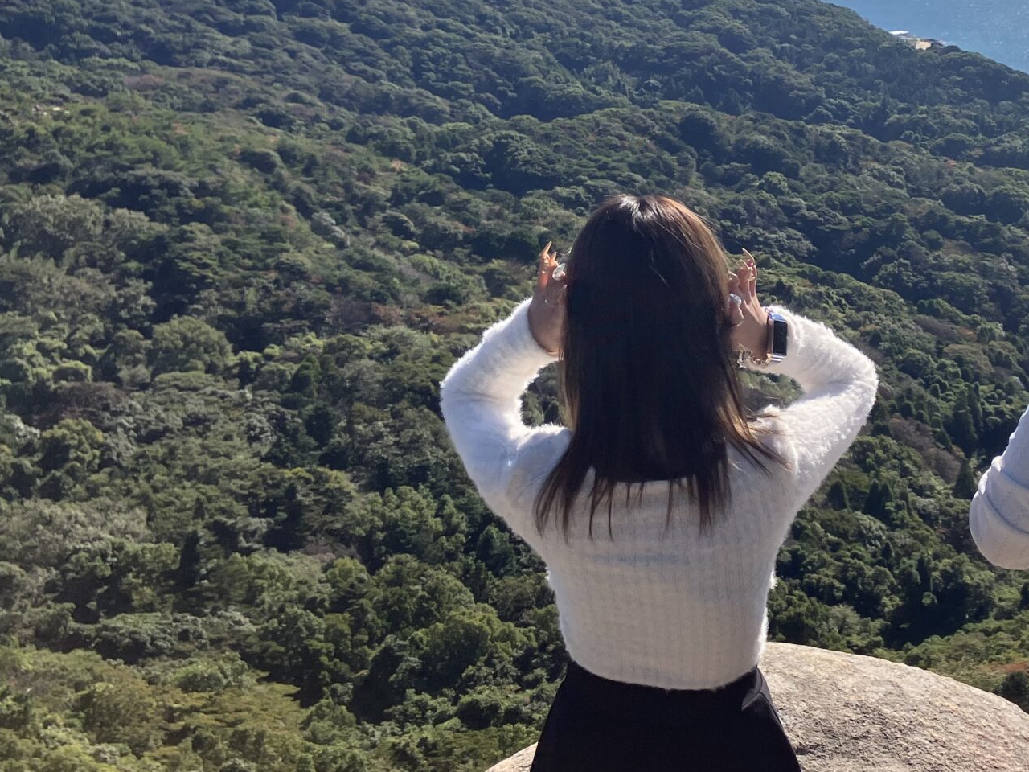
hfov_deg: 32.8
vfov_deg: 26.0
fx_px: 1665
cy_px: 306
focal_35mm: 56
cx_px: 904
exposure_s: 1/2208
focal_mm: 3.99
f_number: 1.8
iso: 32
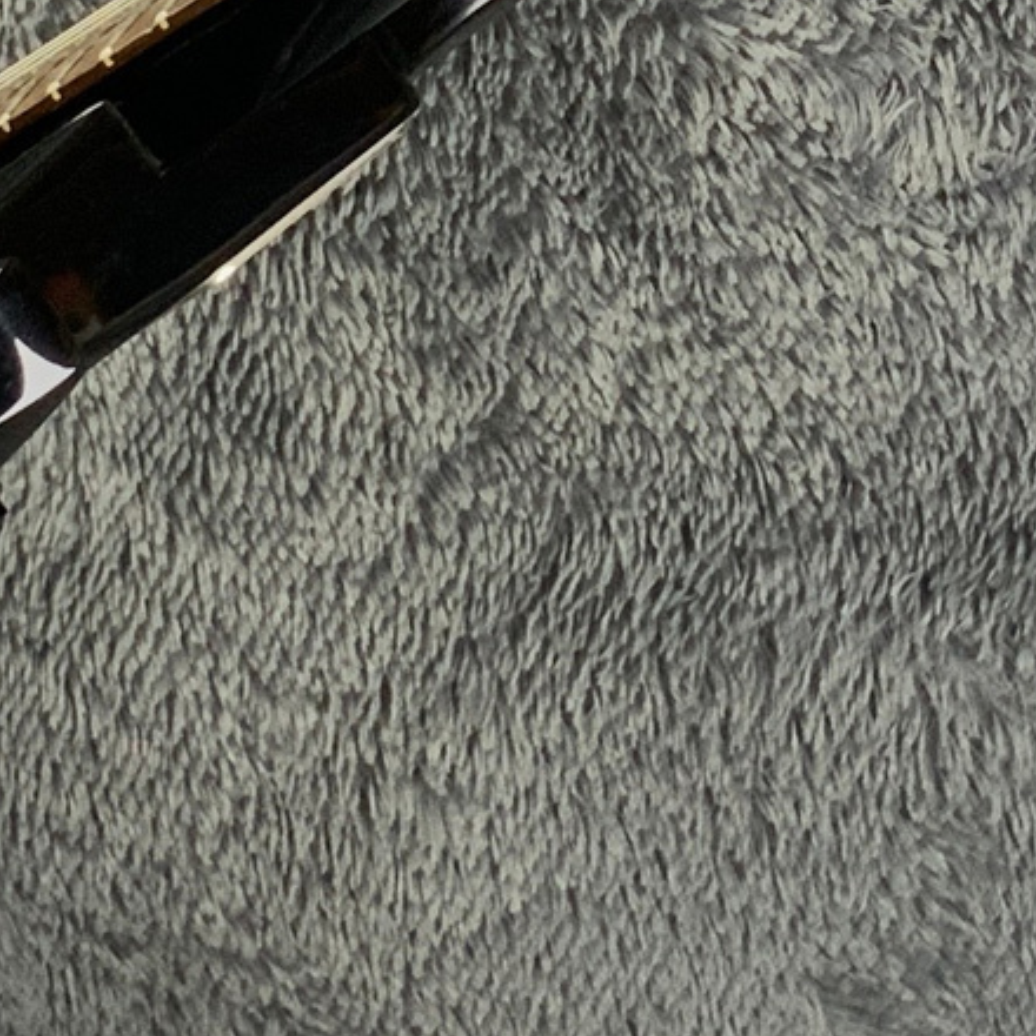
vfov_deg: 11.5
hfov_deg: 11.7
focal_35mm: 149
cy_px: -130
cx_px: 770
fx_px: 5045
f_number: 1.8
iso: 125
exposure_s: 1/60
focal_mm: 3
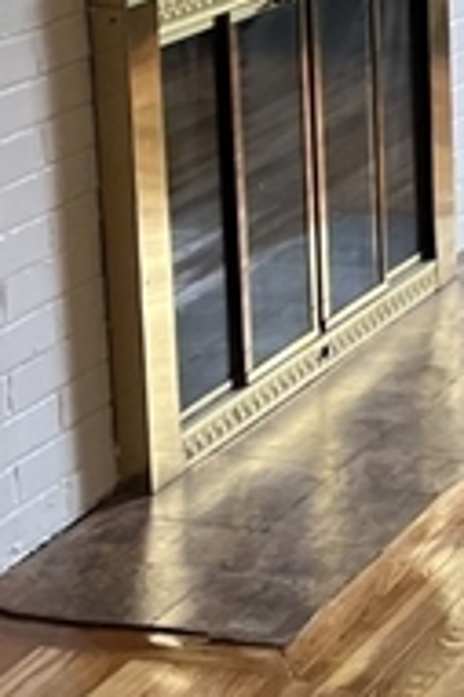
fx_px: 2111
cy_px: -73
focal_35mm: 109
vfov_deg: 18.1
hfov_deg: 11.0
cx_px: 1041
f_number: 1.6
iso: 100
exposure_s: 1/122
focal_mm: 5.1
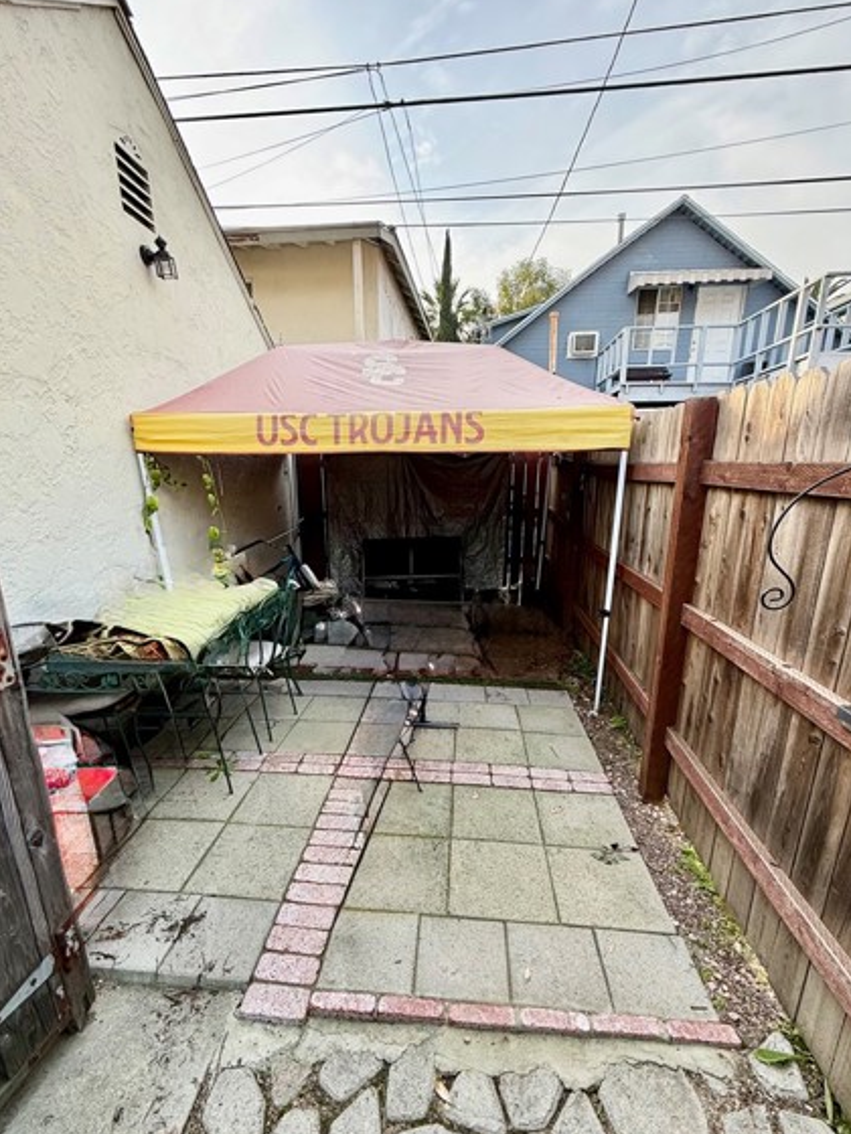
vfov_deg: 94.2
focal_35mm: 16
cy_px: 622
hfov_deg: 78.1
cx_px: 417
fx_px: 524
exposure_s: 1/168
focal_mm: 2.22
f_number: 2.2
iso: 50
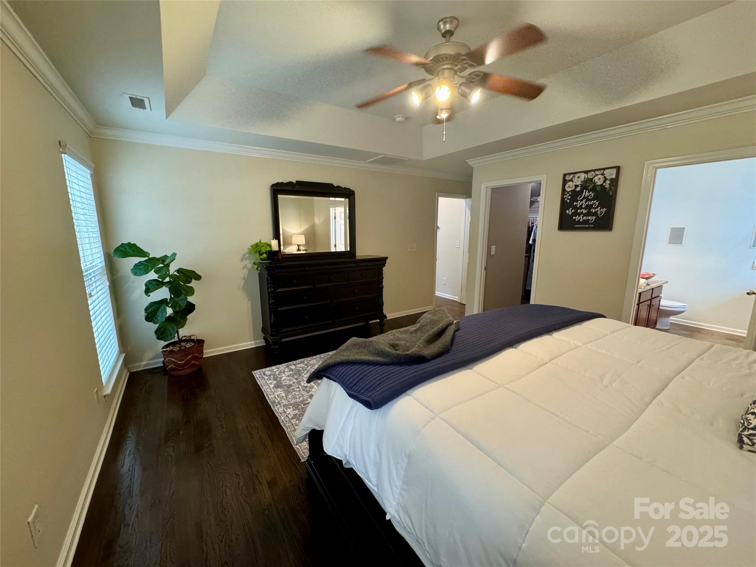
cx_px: 378
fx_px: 306
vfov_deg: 85.7
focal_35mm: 14
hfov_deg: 102.1
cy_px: 284
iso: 400
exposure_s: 1/60
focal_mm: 2.22
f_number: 2.2
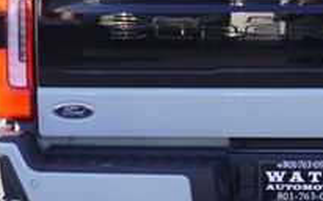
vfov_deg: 8.1
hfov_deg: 12.8
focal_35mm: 162
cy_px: 63
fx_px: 1424
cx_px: 296
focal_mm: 34
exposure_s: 1/100
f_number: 5
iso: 100
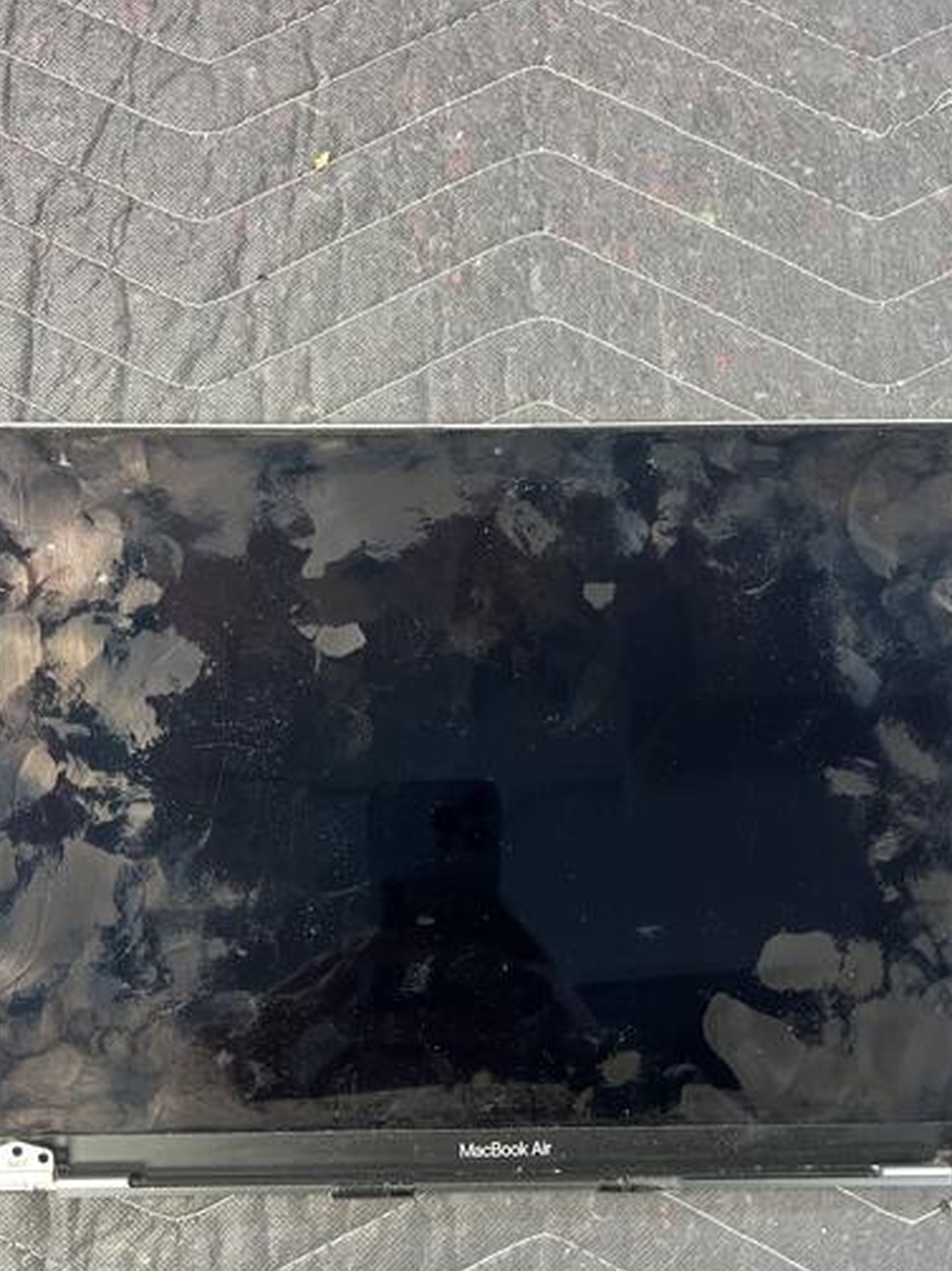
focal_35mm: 31
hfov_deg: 45.4
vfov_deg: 58.2
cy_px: 710
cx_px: 477
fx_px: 1137
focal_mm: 5.7
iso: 320
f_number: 1.5
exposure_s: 1/60
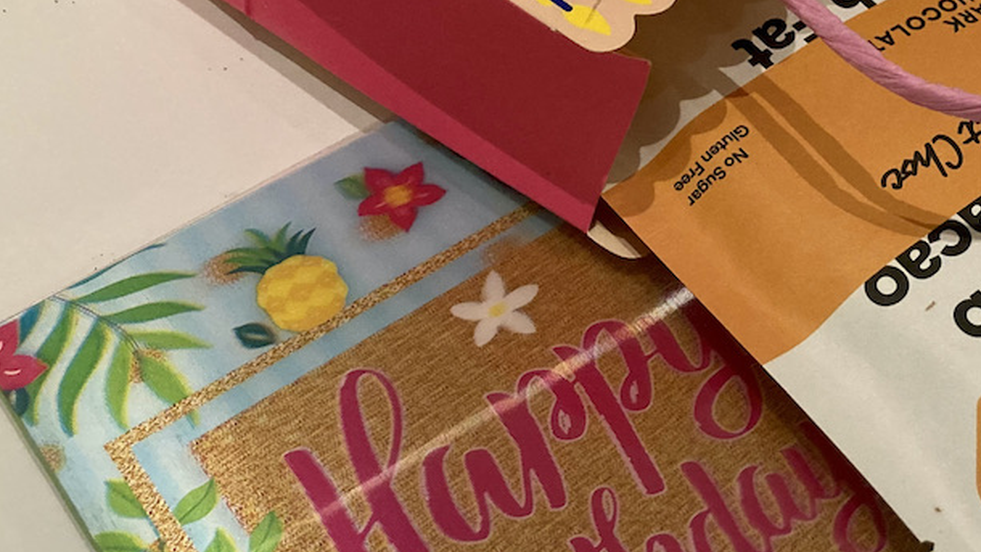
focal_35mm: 60
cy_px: 142
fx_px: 1561
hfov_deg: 33.0
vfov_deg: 19.9
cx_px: 899
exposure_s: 1/50
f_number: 1.8
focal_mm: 3.99
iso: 250
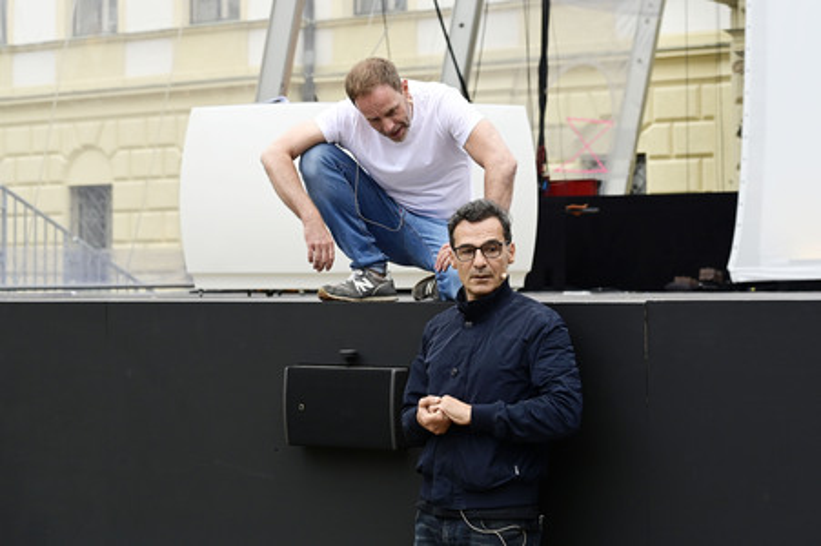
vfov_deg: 19.4
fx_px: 1595
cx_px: 410
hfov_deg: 28.9
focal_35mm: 70
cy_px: 273
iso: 640
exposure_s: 1/400
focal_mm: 70
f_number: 5
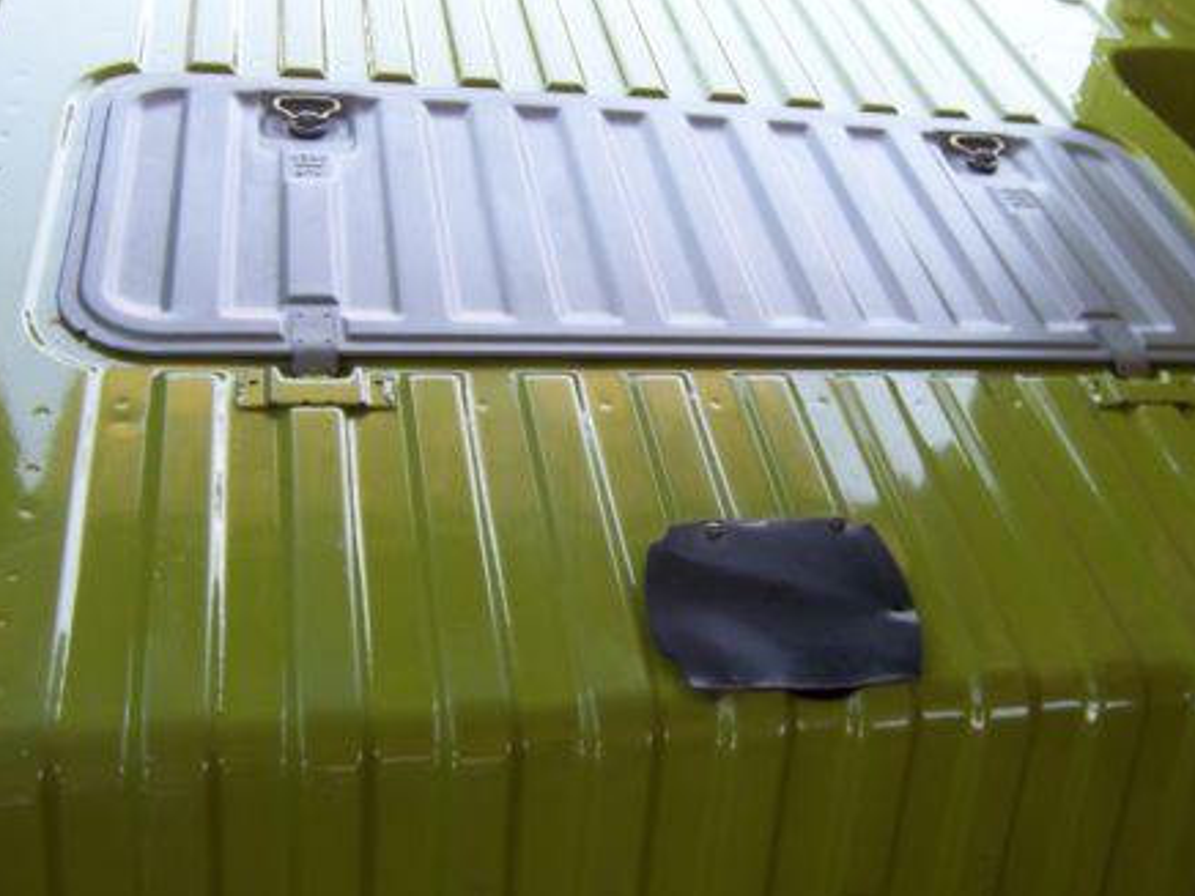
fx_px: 1346
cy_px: 389
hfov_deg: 47.8
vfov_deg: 36.8
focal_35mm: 39
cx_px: 654
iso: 80
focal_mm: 5.5
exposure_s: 1/60
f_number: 3.4
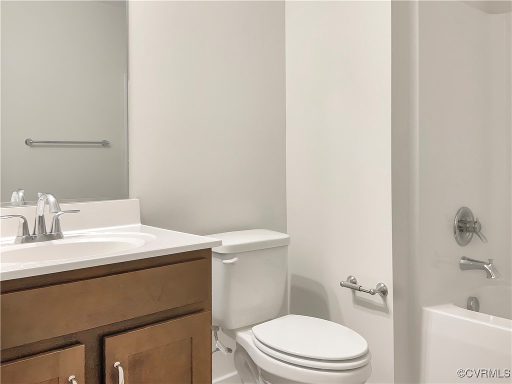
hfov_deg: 61.7
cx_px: 256
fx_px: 429
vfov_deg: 48.2
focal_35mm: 29
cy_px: 192
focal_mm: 3
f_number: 1.8
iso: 16
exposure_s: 1/15
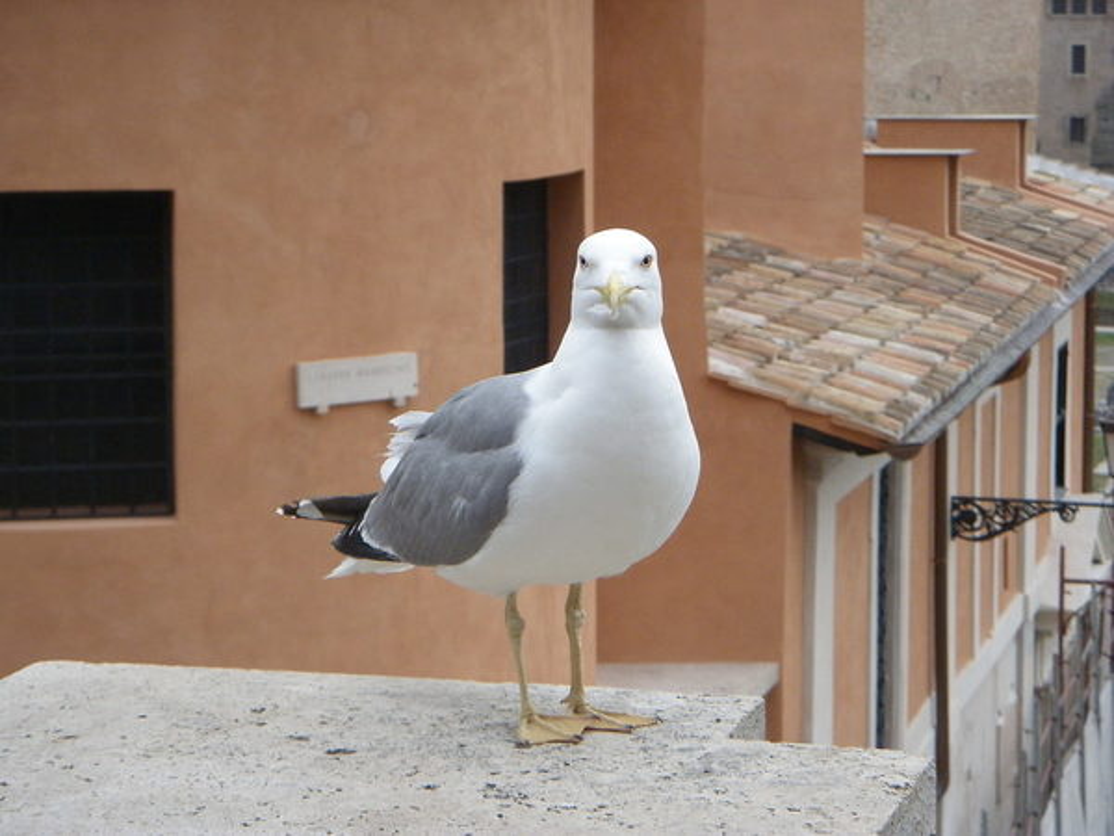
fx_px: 3669
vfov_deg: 13.0
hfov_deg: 17.3
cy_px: 418
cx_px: 557
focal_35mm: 114
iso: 320
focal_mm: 20.1
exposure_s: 1/320
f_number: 5
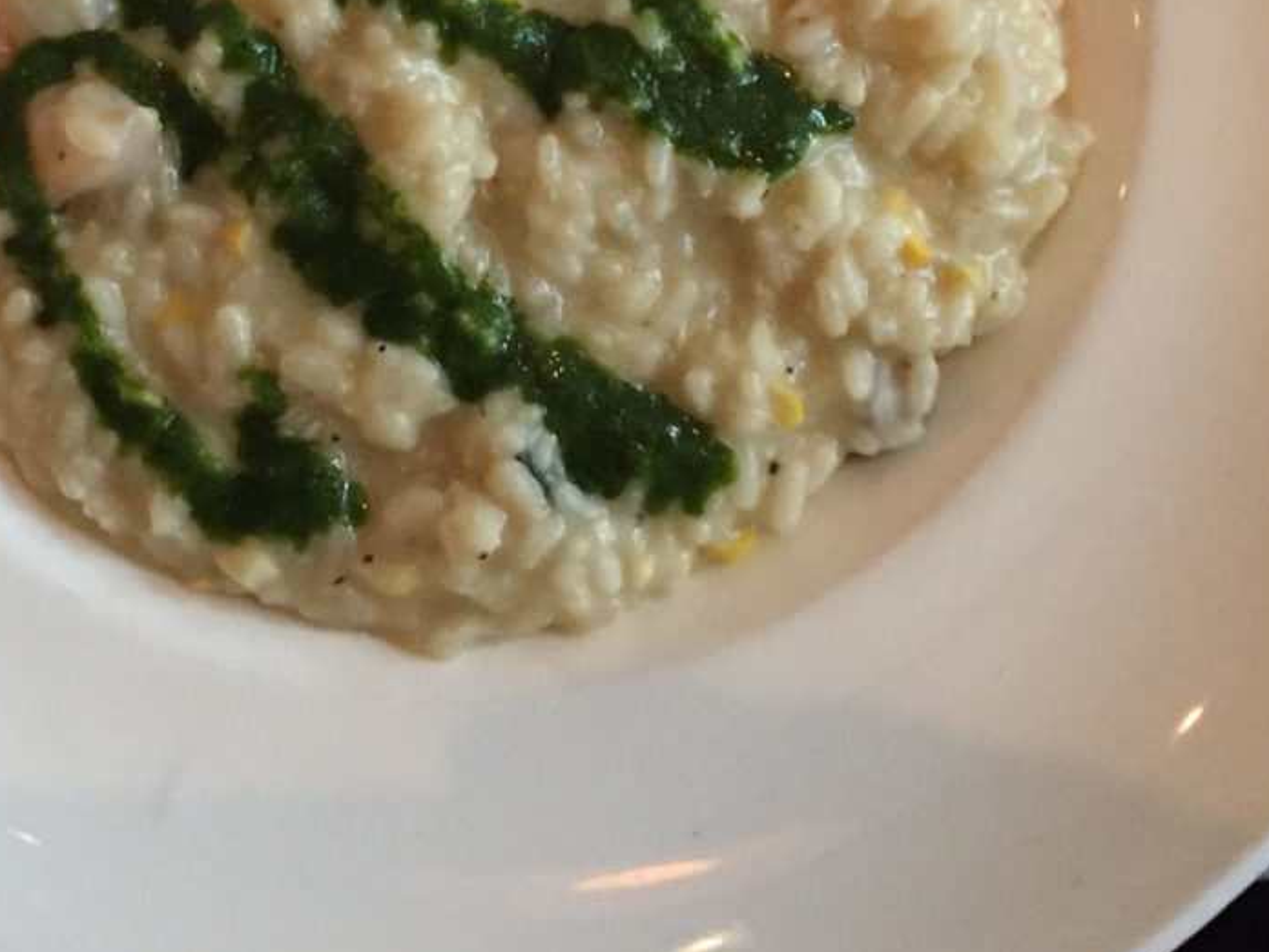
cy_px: -44
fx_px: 2346
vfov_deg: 21.9
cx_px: 357
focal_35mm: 64
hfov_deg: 29.9
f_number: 2.2
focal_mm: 4.15
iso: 250
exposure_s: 1/30
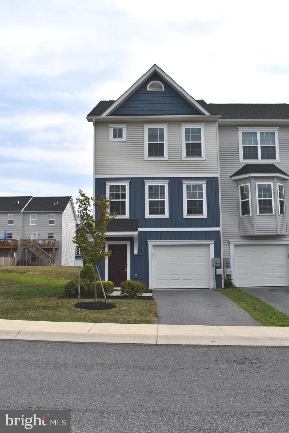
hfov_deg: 40.0
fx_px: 397
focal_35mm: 33
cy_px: 216
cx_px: 144
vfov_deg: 57.2
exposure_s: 1/200
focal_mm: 22
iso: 100
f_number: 11
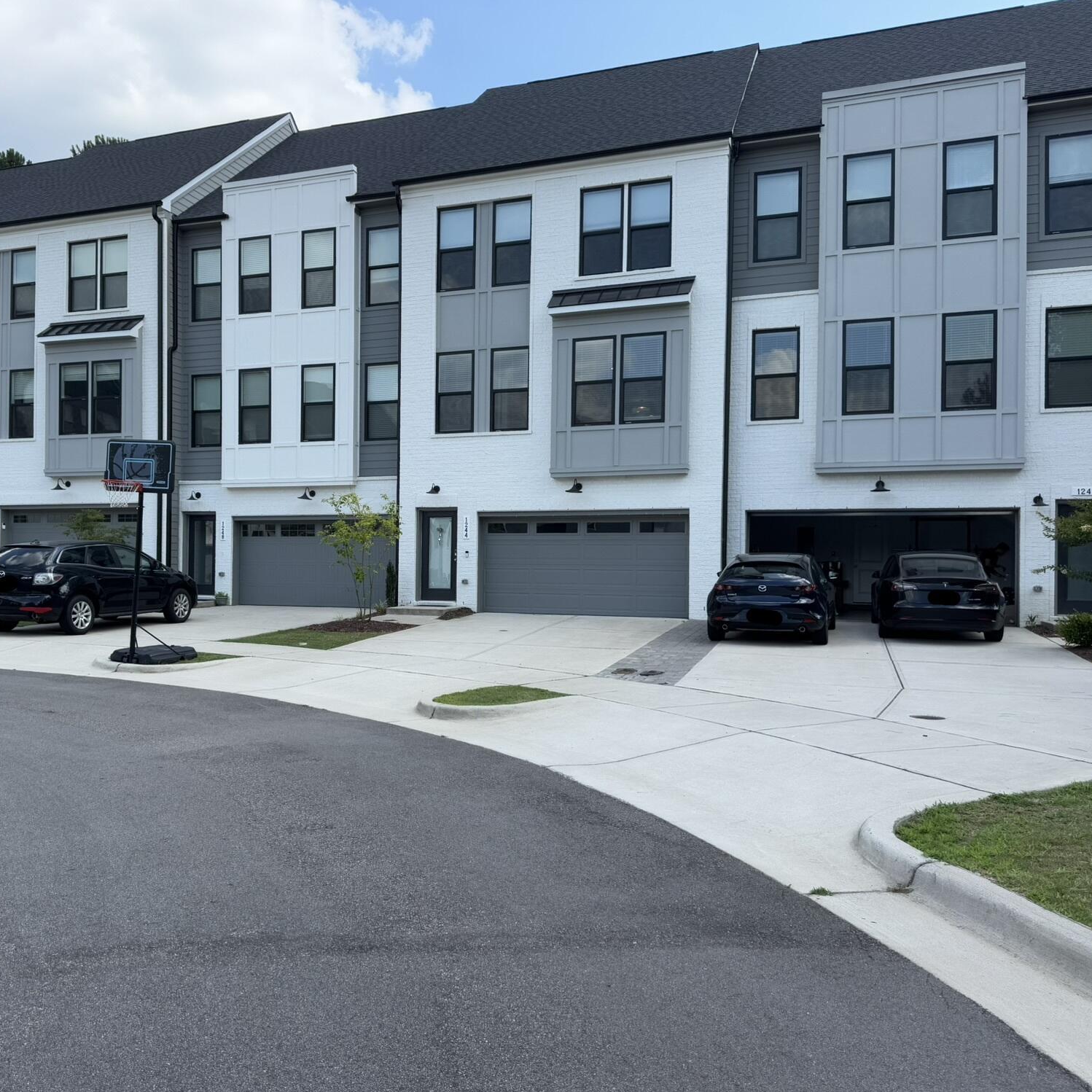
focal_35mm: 29
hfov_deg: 55.1
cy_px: 558
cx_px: 426
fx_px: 1035
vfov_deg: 55.6
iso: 80
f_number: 1.78
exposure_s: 1/2331
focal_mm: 6.76
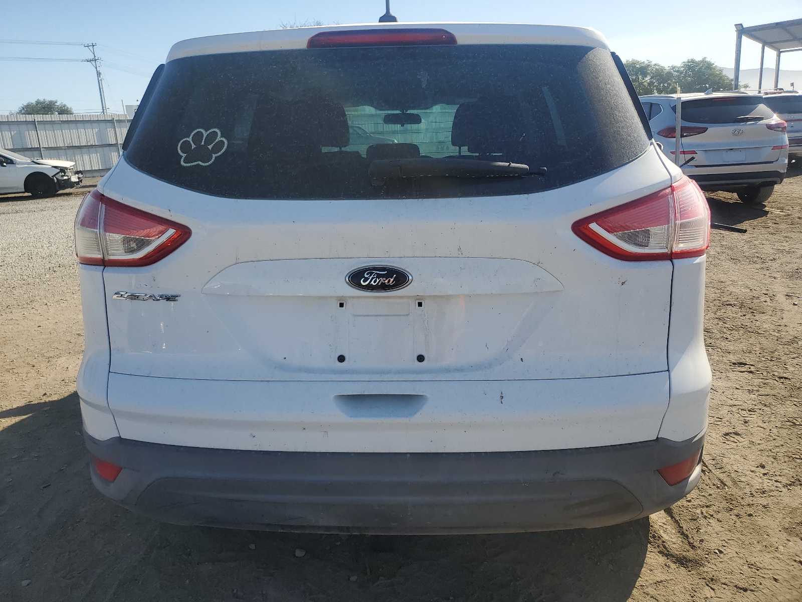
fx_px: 602
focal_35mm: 26
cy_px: 301
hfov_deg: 67.3
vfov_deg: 53.1
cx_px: 401
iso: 50
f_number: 1.5
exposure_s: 1/2500
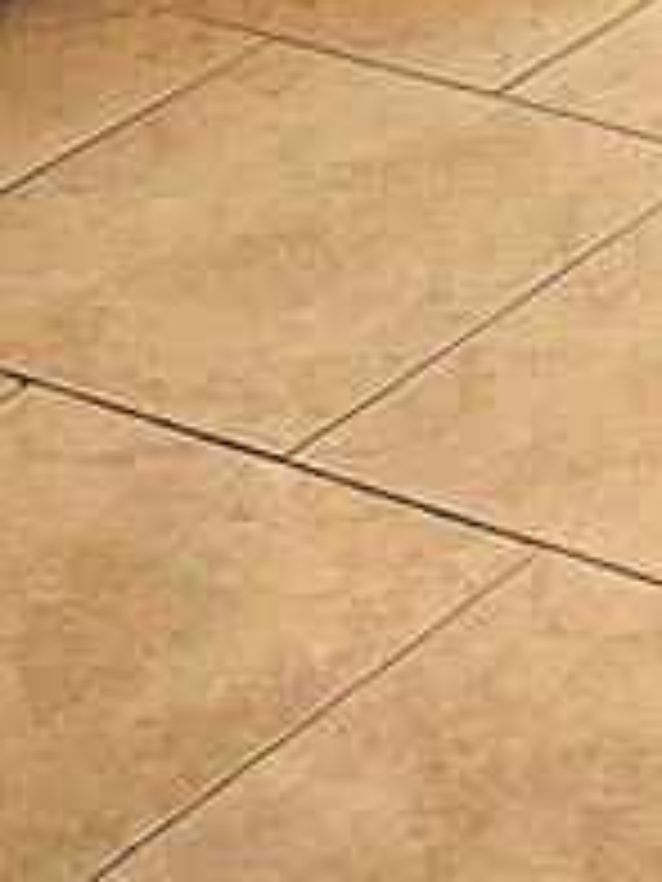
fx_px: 4794
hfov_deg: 7.5
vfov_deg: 9.2
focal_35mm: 188
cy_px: -1350
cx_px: 1504
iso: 500
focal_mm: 5.4
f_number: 1.8
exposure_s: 1/120
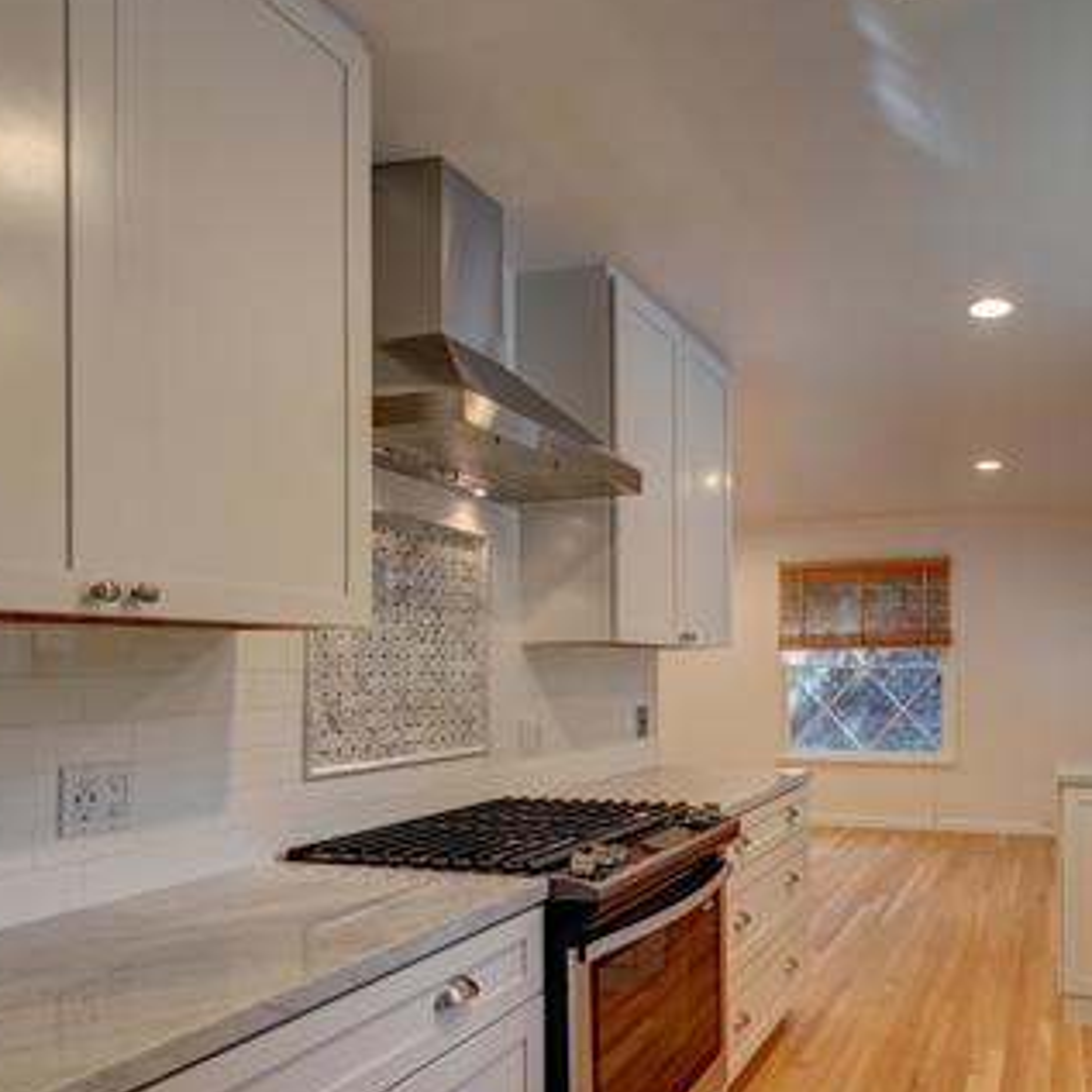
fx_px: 887
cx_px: 830
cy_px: 655
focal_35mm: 25
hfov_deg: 59.5
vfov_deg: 62.7
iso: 100
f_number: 11
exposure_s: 1/2
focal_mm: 14.5
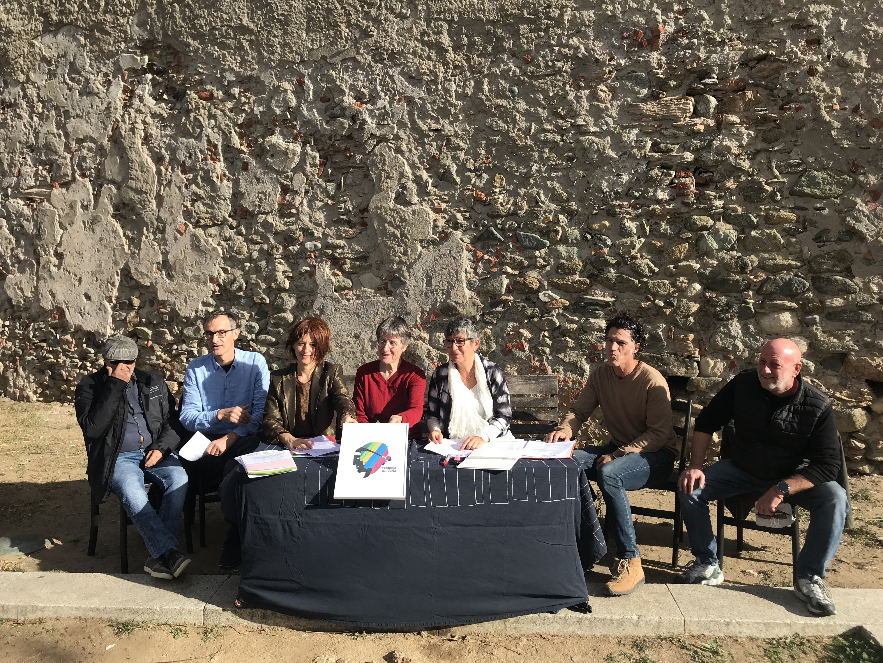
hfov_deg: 63.4
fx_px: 714
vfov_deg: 49.7
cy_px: 332
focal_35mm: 28
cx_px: 442
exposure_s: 1/1227
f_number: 1.8
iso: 20
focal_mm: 3.99
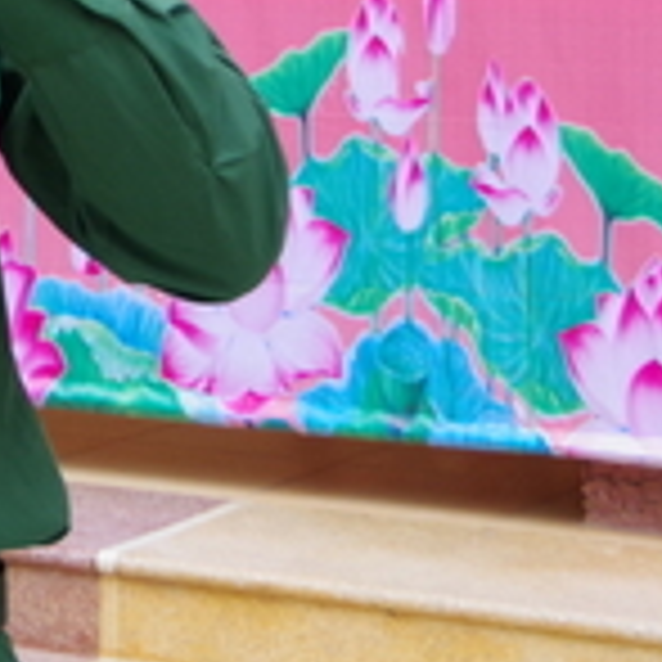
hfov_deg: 8.8
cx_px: -387
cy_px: -225
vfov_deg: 8.9
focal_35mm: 194
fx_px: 4197
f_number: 4
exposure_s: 1/250
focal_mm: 28
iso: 400
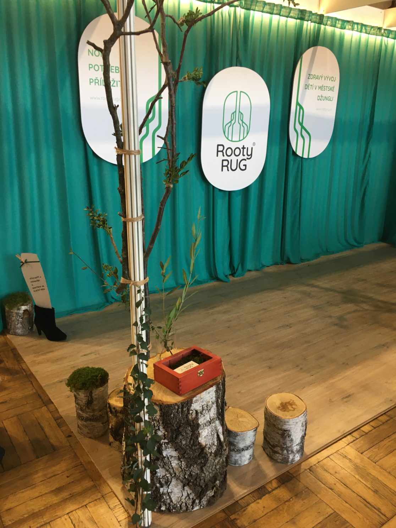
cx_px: 198
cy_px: 264
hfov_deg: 48.2
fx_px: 442
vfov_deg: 61.7
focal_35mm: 29
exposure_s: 1/33
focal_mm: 4.15
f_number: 2.2
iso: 80
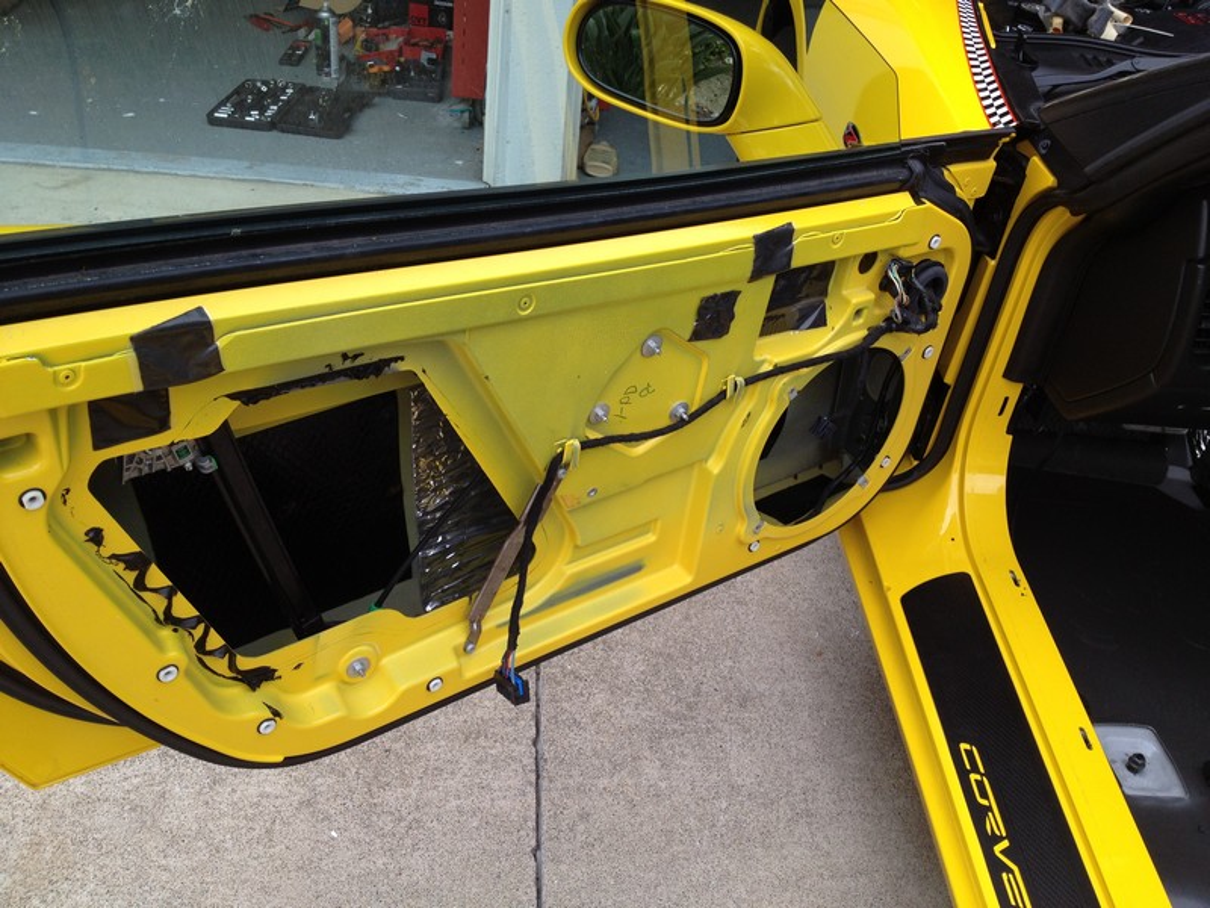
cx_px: 605
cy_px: 454
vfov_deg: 40.7
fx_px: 1223
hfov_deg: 52.6
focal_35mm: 35
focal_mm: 4.28
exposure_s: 1/378
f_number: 2.4
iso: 64
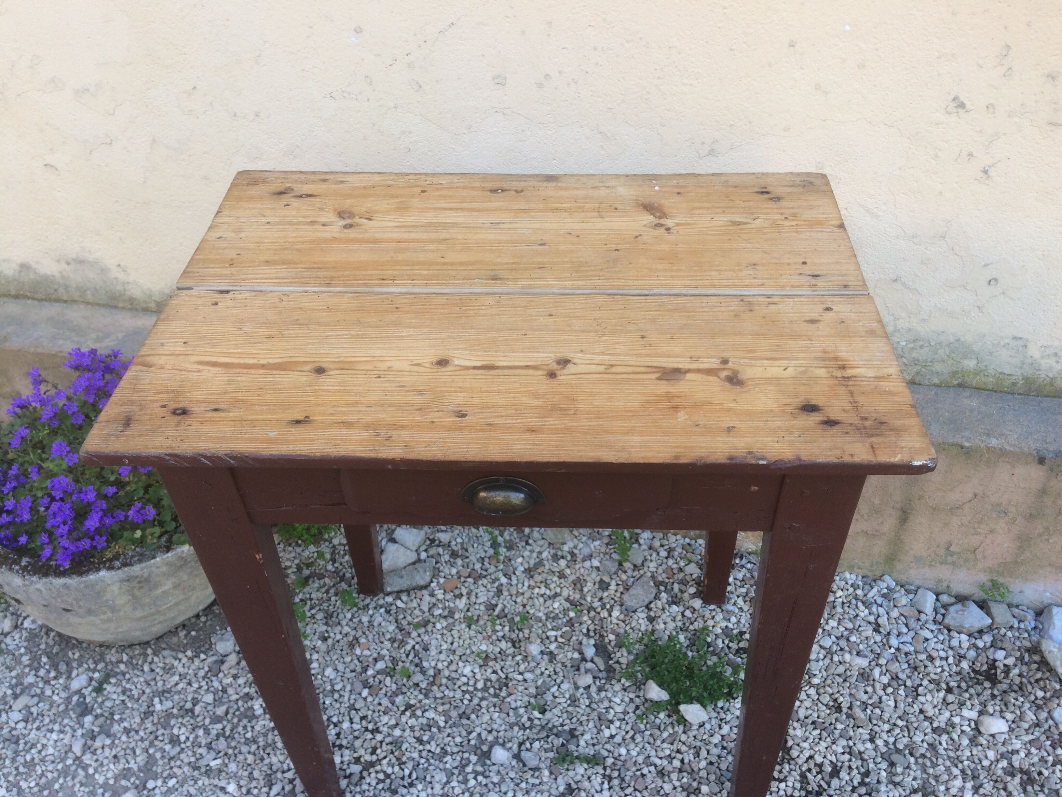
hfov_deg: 61.7
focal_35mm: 29
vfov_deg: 48.2
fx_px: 890
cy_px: 398
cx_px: 531
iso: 32
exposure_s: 1/100
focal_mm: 4.15
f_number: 2.2
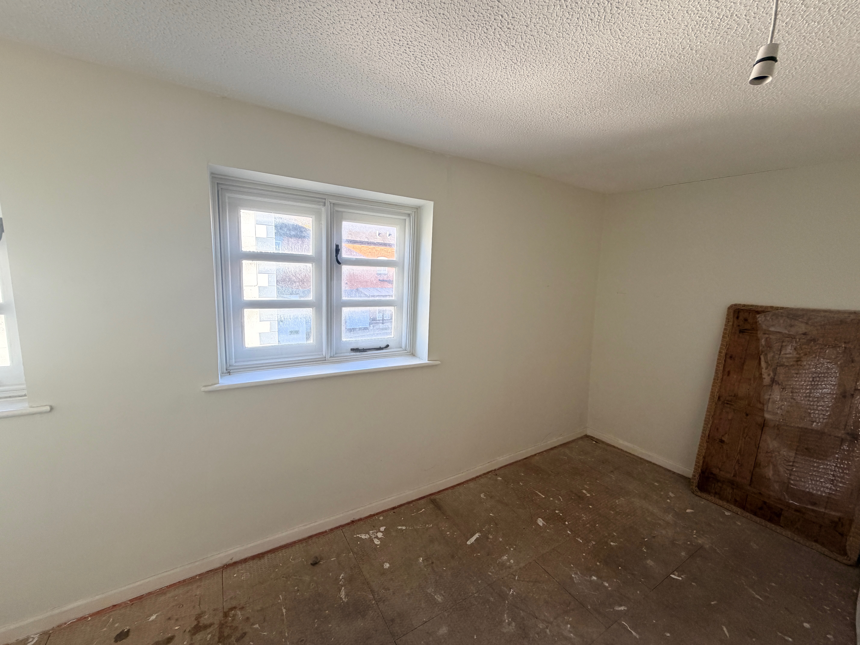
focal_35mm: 14
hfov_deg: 102.1
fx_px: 348
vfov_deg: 85.7
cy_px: 322
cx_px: 430
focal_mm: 2.22
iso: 160
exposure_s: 1/121
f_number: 2.2
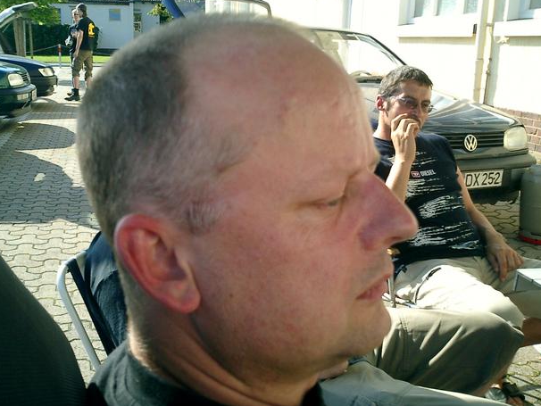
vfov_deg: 37.7
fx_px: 594
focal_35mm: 38
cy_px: 203
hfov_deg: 49.0
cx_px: 267
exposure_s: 1/500
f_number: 3.2
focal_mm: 7.5
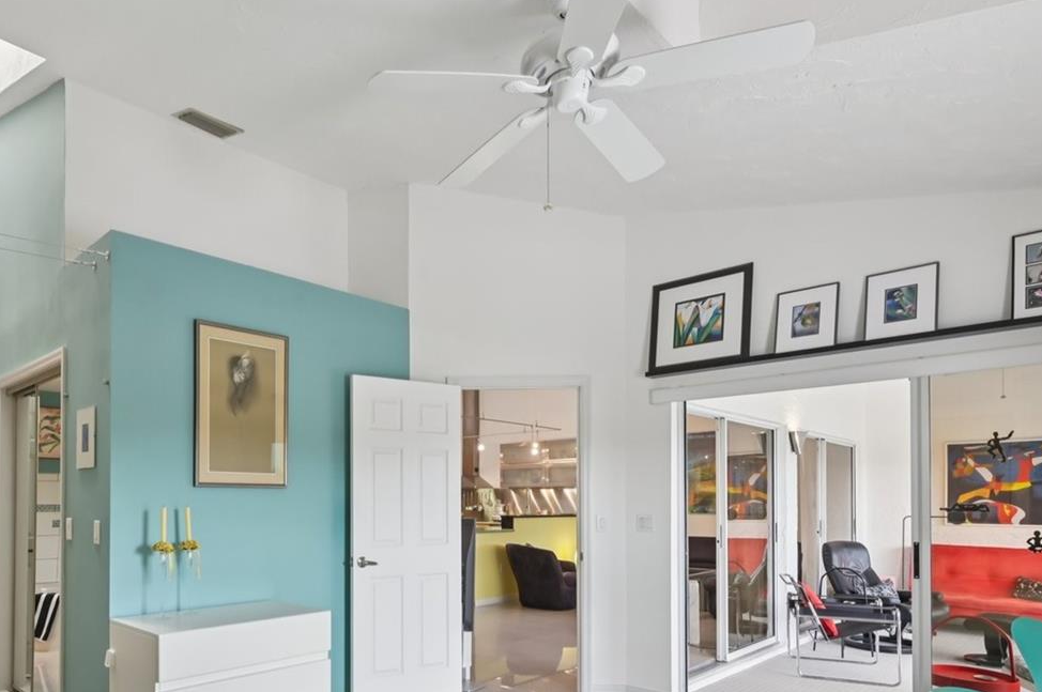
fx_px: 665
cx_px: 356
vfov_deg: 53.2
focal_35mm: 23
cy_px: 493
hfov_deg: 74.1
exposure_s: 1/15
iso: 400
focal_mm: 14
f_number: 8
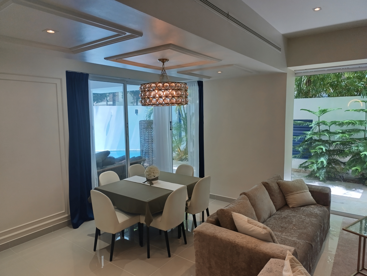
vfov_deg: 59.0
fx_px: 244
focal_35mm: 23
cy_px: 138
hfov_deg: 73.8
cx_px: 184
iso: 200
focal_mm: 6.14
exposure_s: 1/100
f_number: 1.6
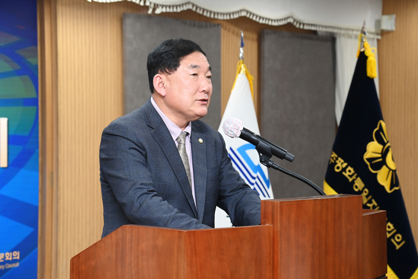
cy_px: 140
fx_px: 952
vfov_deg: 16.7
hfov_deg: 24.8
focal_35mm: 82
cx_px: 209
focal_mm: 82
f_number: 6.3
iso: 2000
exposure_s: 1/250
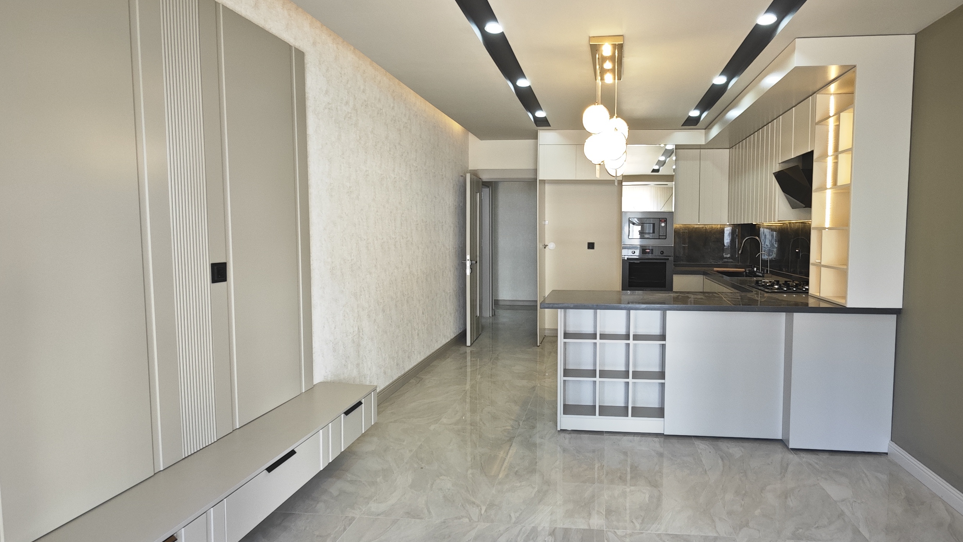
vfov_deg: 55.9
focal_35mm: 20
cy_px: 263
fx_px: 511
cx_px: 559
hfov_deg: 85.9
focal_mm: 2.03
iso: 100
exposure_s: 1/50
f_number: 1.8
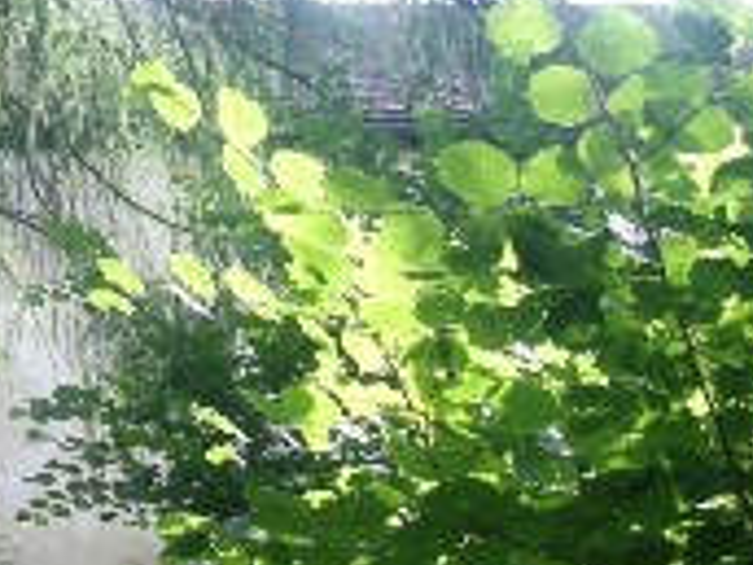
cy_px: 215
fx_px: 2154
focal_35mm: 99
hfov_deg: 18.7
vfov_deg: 14.9
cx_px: -162
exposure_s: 1/160
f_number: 3.1
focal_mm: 6.3
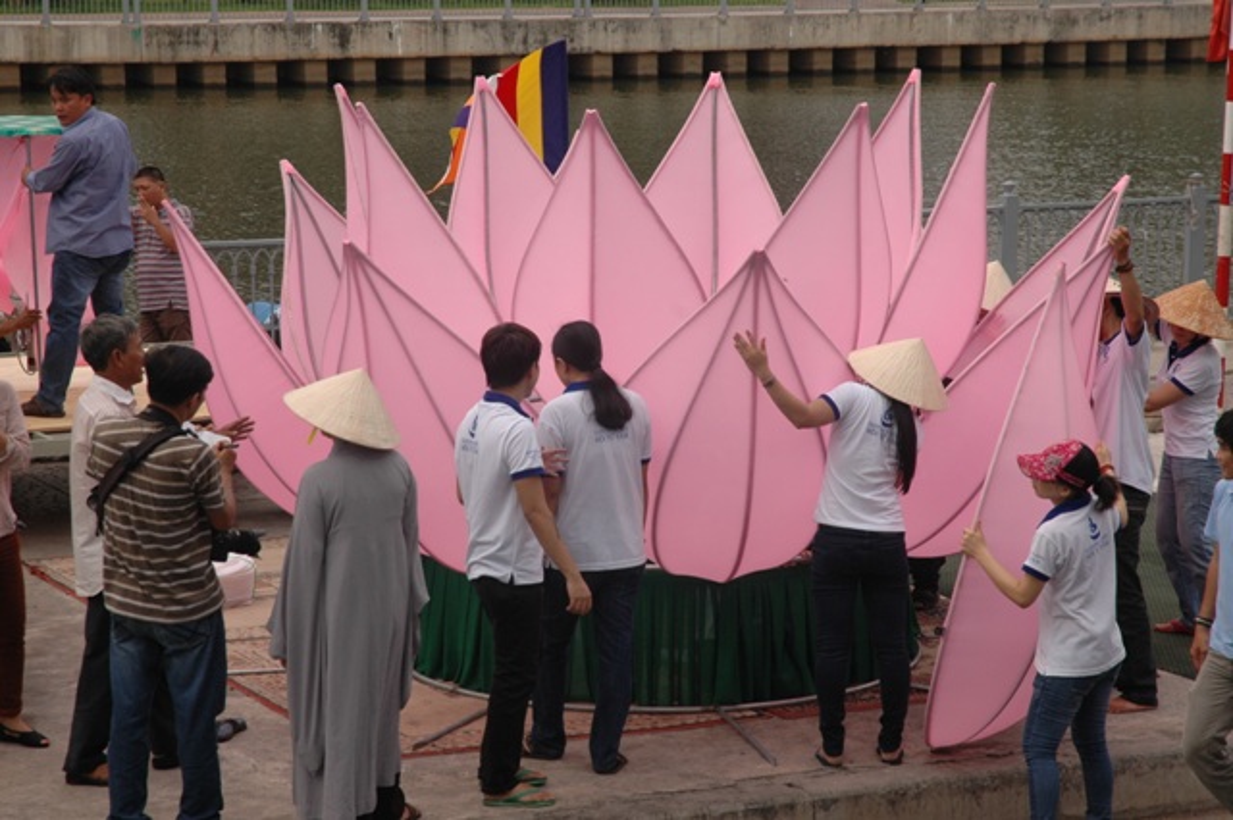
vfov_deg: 13.0
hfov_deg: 19.5
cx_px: 616
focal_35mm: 105
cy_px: 410
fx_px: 3594
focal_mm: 70
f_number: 9
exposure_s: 1/320
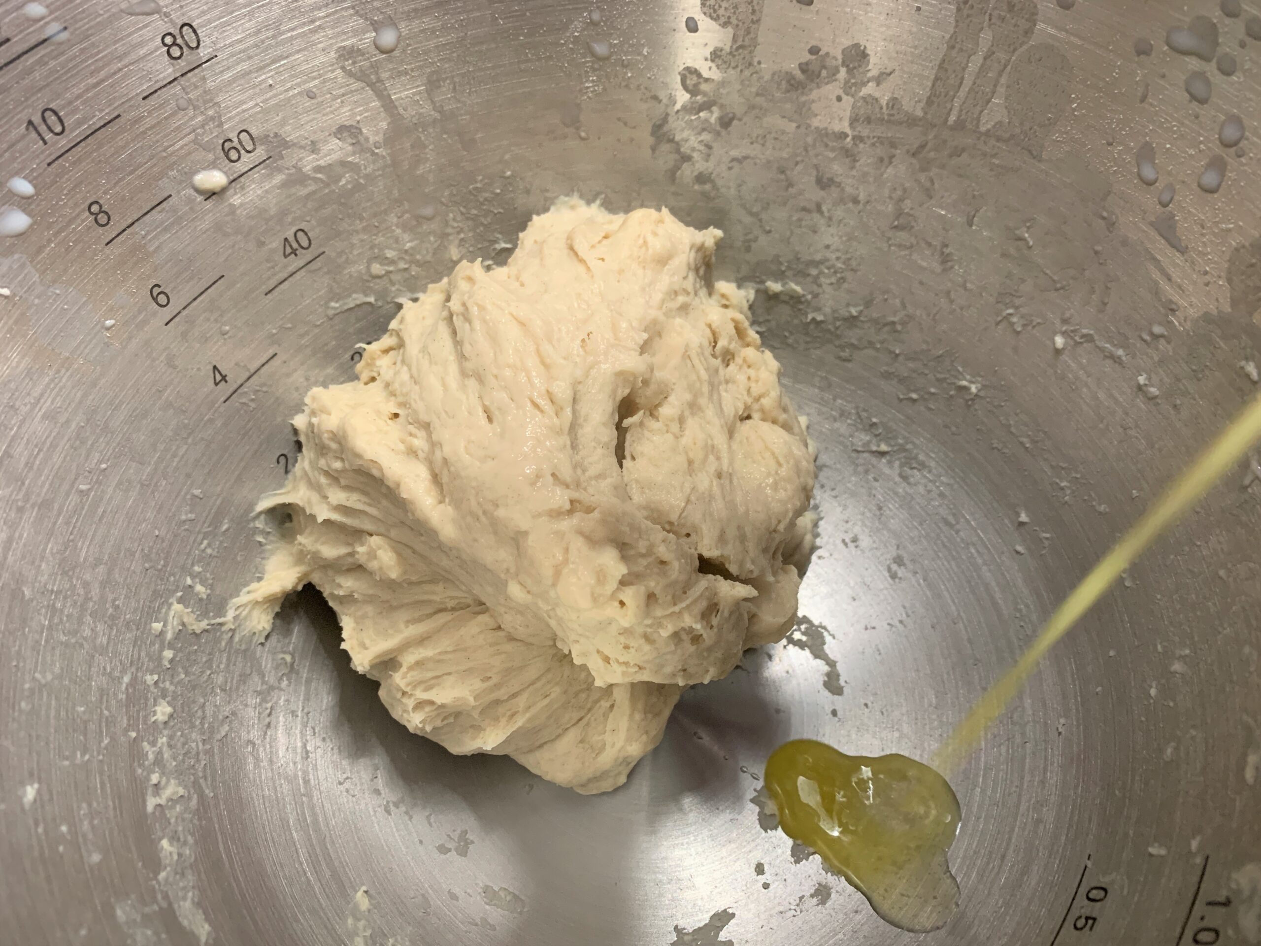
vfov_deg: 53.1
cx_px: 630
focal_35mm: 26
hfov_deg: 67.3
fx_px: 947
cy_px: 473
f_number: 1.8
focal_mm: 4.25
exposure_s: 1/50
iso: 250
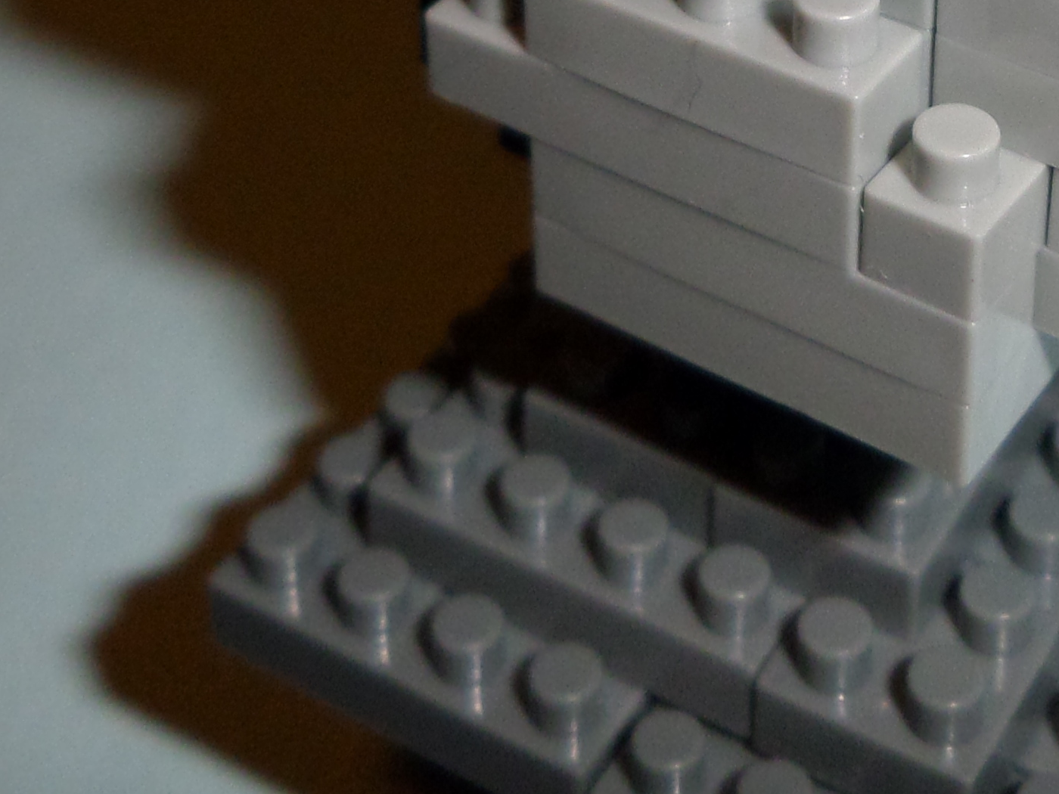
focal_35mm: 79
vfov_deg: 16.9
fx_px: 2417
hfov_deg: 24.5
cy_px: -400
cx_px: 782
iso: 100
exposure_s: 1/20
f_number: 8.8
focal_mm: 4.3
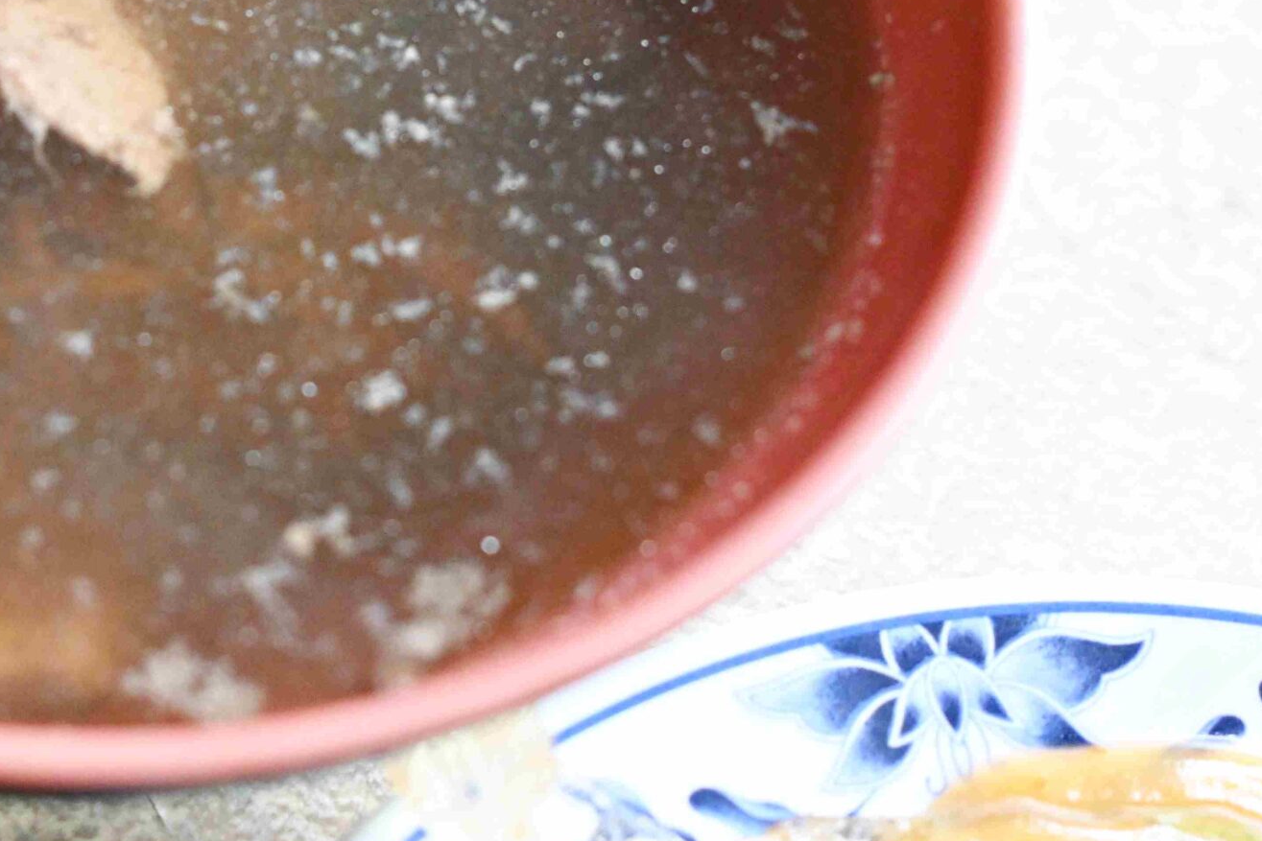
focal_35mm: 146
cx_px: 74
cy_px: 56
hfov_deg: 13.9
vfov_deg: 9.4
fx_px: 5118
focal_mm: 50
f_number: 3.2
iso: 3200
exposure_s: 1/200
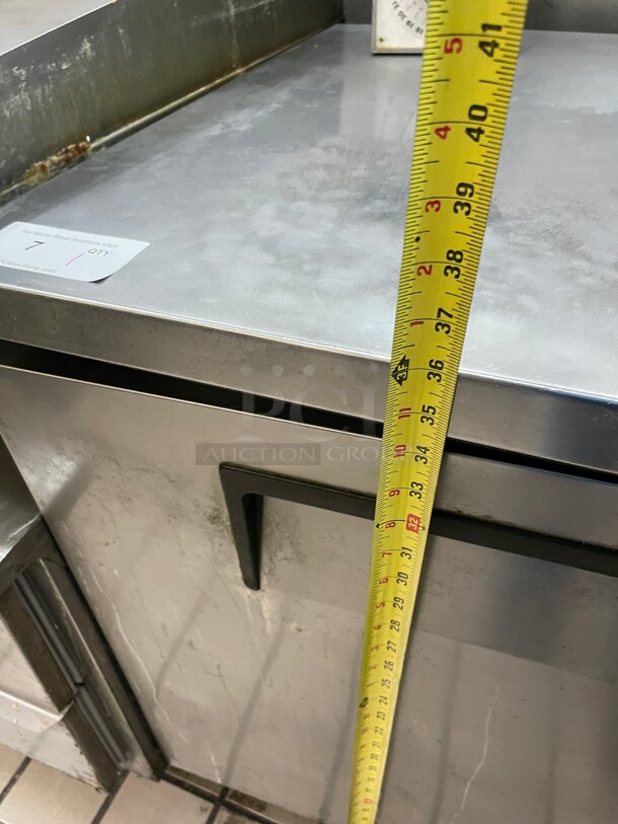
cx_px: 309
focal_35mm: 26
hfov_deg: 53.1
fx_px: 619
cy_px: 412
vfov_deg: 67.3
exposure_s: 1/60
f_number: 1.6
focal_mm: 5.1
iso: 500
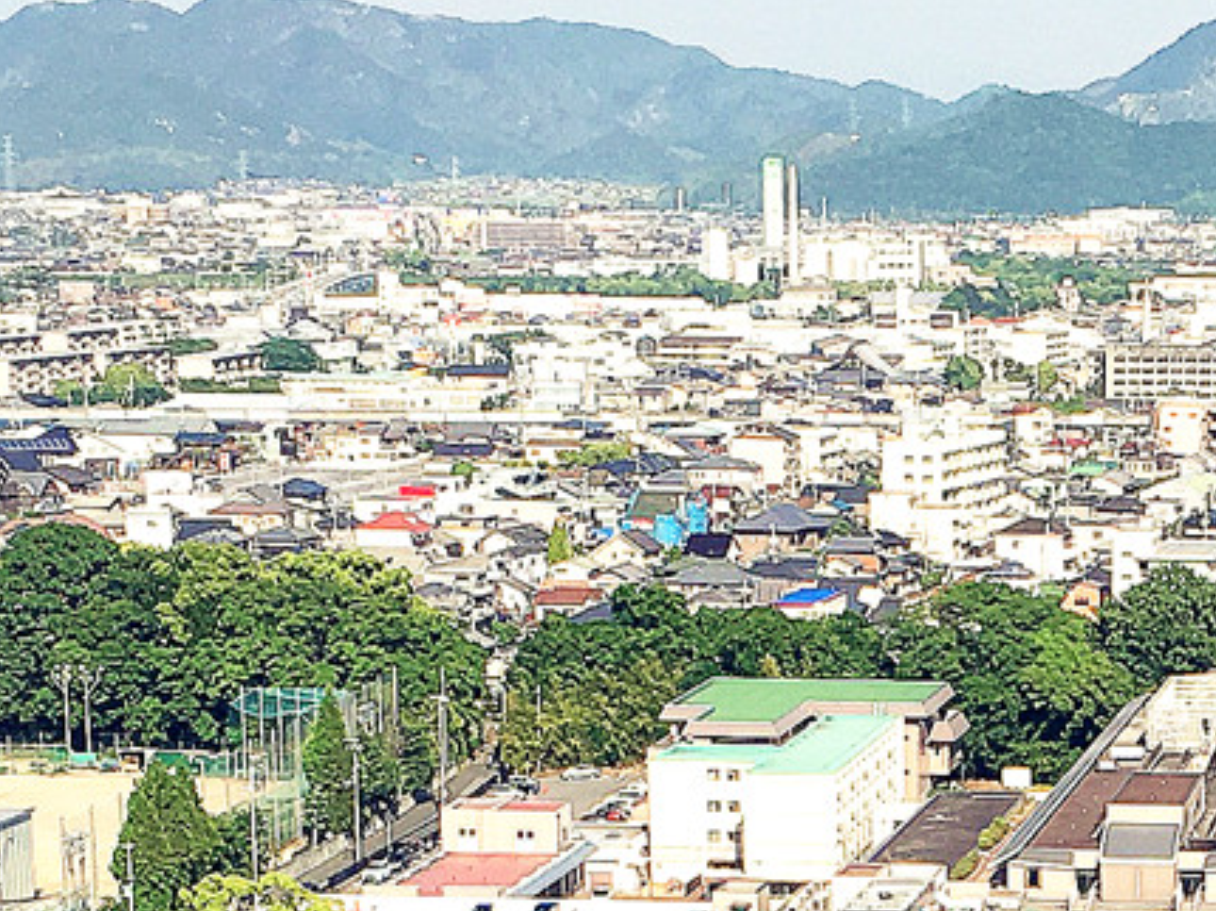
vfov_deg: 10.6
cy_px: 1372
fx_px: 4740
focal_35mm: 135
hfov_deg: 14.4
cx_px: 1162
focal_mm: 4.15
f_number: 2.2
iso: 25
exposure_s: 1/1399
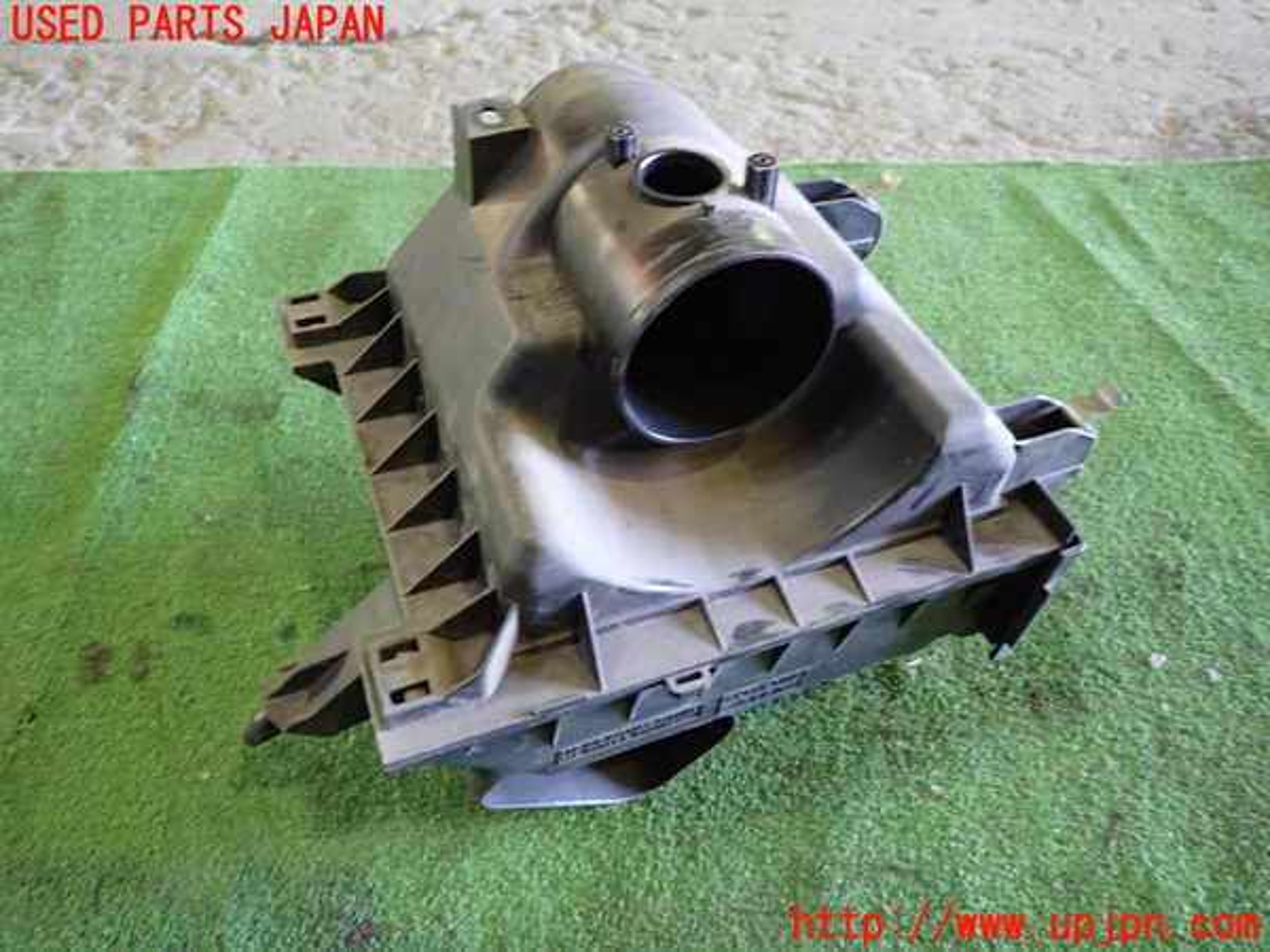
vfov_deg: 54.9
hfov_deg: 69.4
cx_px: 635
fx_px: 917
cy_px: 476
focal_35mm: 25
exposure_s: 1/30
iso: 640
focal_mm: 4.5
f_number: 2
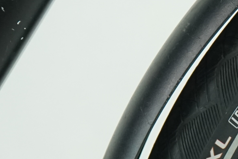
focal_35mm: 301
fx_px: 1990
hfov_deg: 6.6
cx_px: 521
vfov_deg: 4.6
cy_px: 81
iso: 2000
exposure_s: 1/200
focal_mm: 59
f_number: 6.3
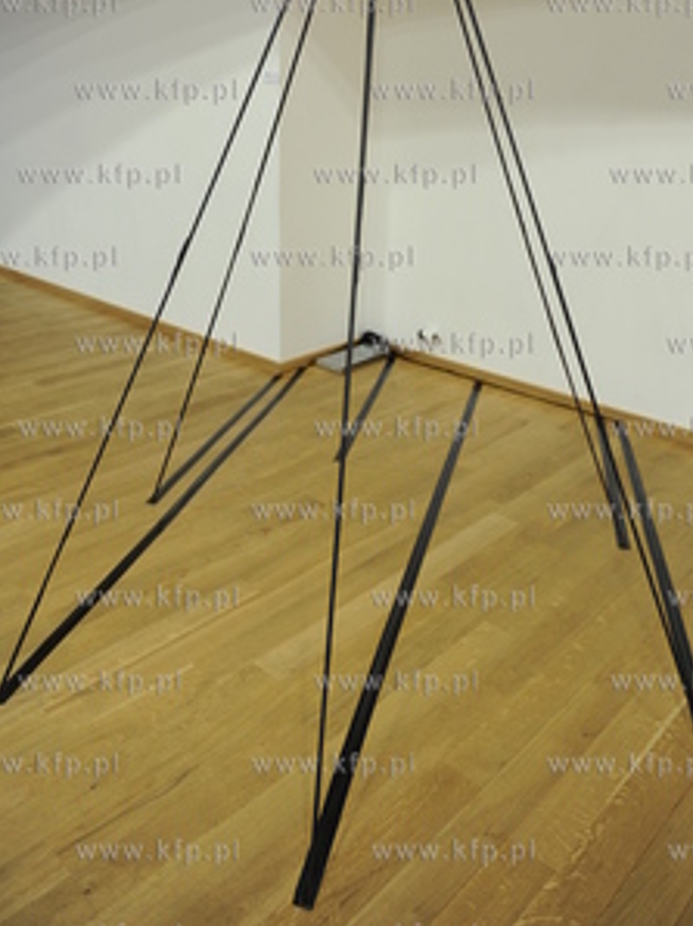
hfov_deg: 45.4
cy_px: 339
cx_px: 354
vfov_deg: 57.6
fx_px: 829
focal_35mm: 31
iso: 800
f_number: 2.8
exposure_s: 1/30
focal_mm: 24
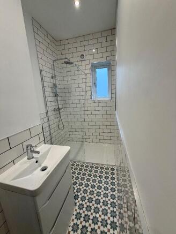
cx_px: 88
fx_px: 95
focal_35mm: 14
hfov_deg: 85.7
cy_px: 117
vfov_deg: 102.0
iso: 160
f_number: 2.2
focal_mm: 2.22
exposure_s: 1/100
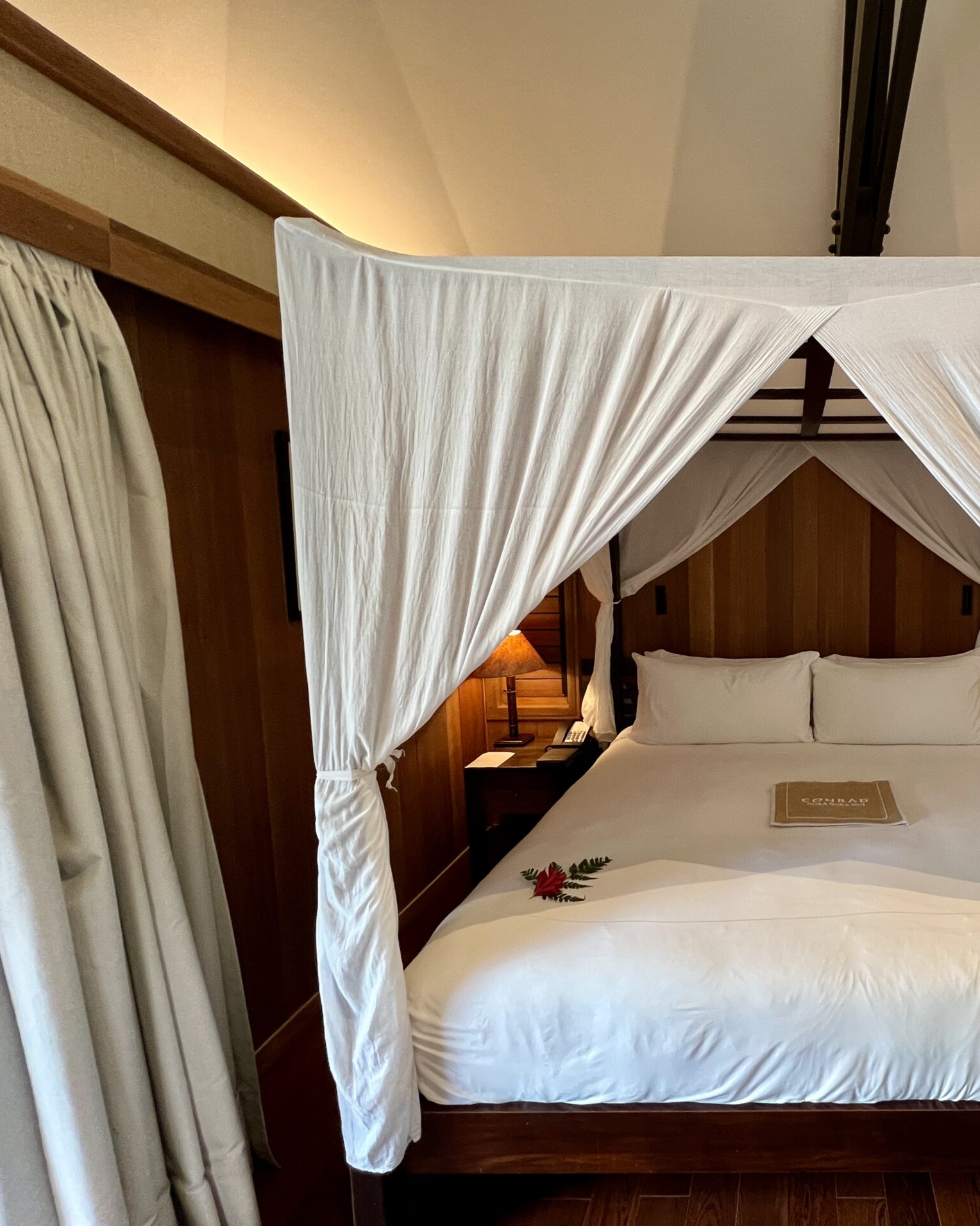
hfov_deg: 69.0
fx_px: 616
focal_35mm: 17
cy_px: 615
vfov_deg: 89.6
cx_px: 794
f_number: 1.8
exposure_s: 1/60
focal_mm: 1.57
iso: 250
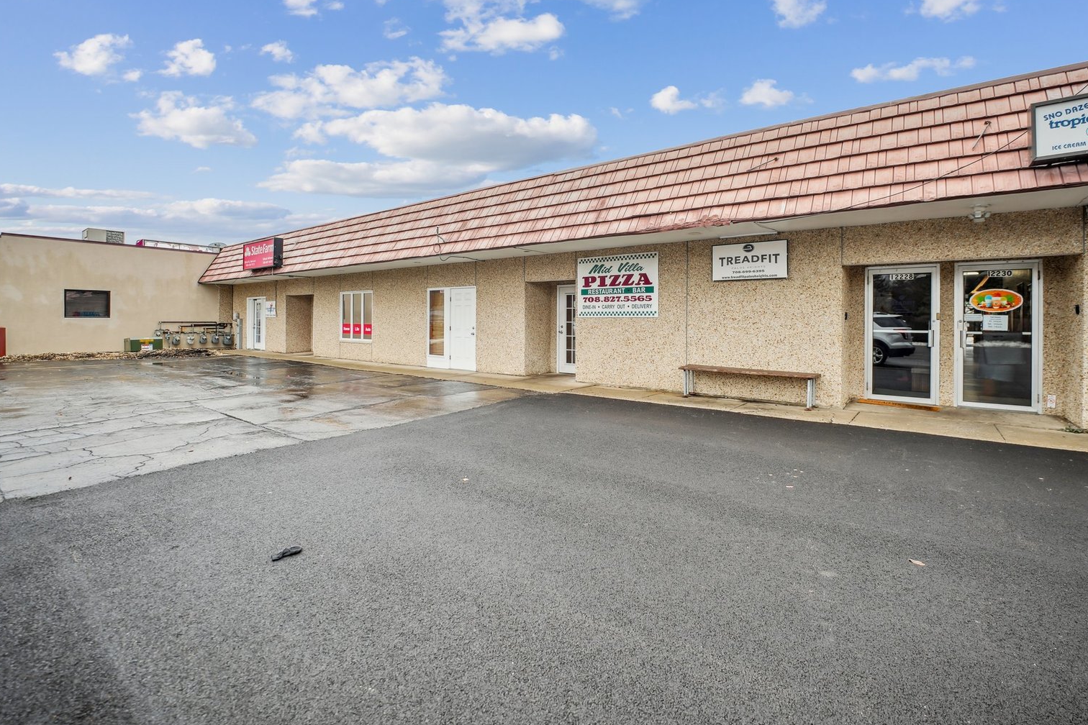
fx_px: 453
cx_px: 574
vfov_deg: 77.3
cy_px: 345
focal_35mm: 15
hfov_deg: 100.3
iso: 100
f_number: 4
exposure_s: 1/60
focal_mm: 14
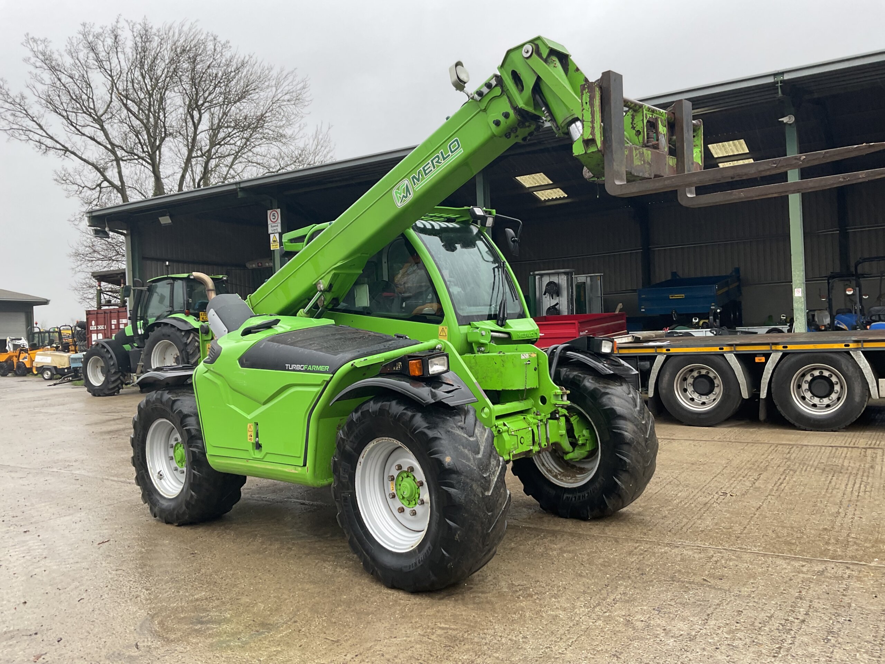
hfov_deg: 61.7
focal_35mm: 29
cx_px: 442
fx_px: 741
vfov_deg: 48.2
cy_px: 332
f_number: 1.8
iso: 20
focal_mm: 3
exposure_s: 1/120
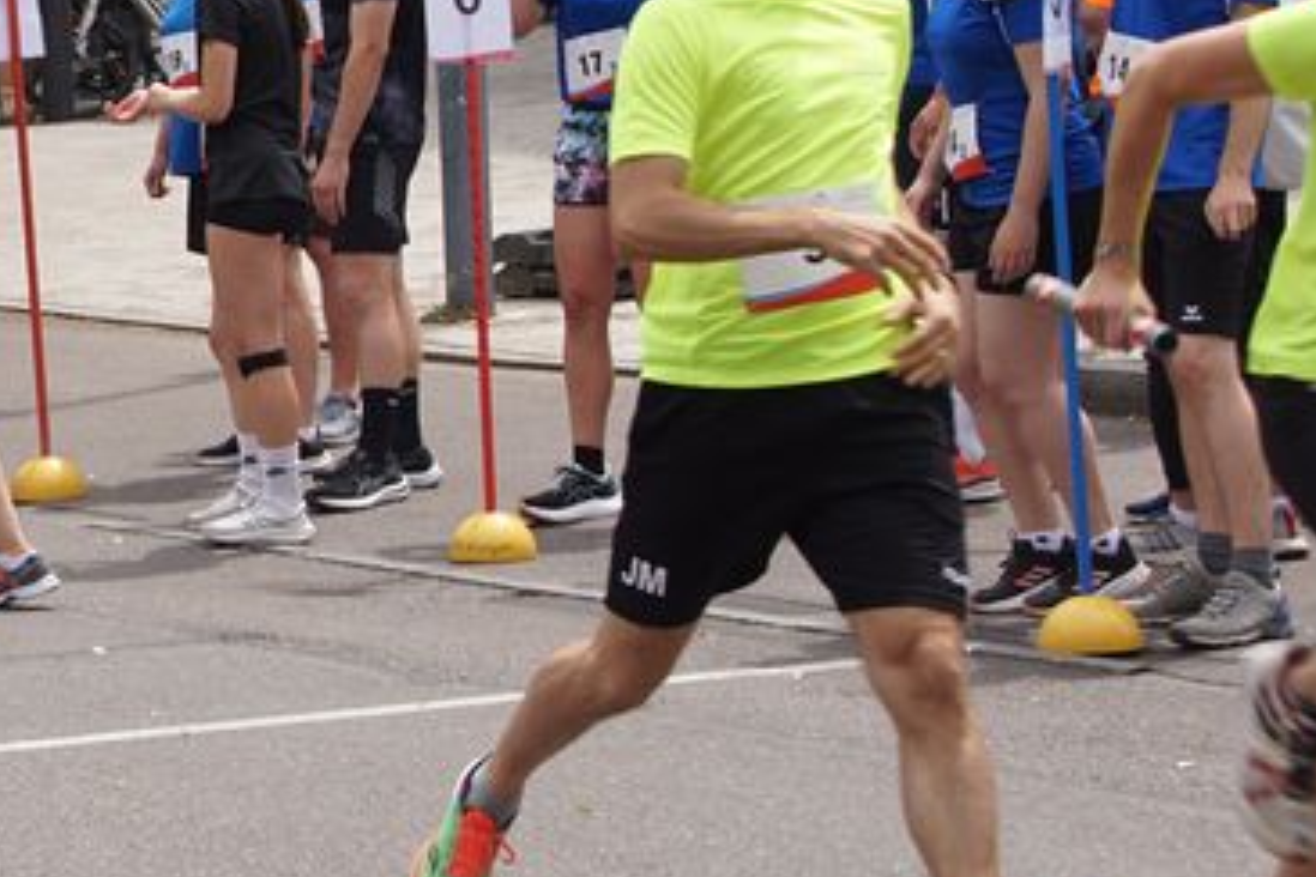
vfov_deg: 8.2
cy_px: 264
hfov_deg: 11.9
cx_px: -309
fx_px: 6141
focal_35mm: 168
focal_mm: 40
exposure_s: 1/250
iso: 100
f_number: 6.3
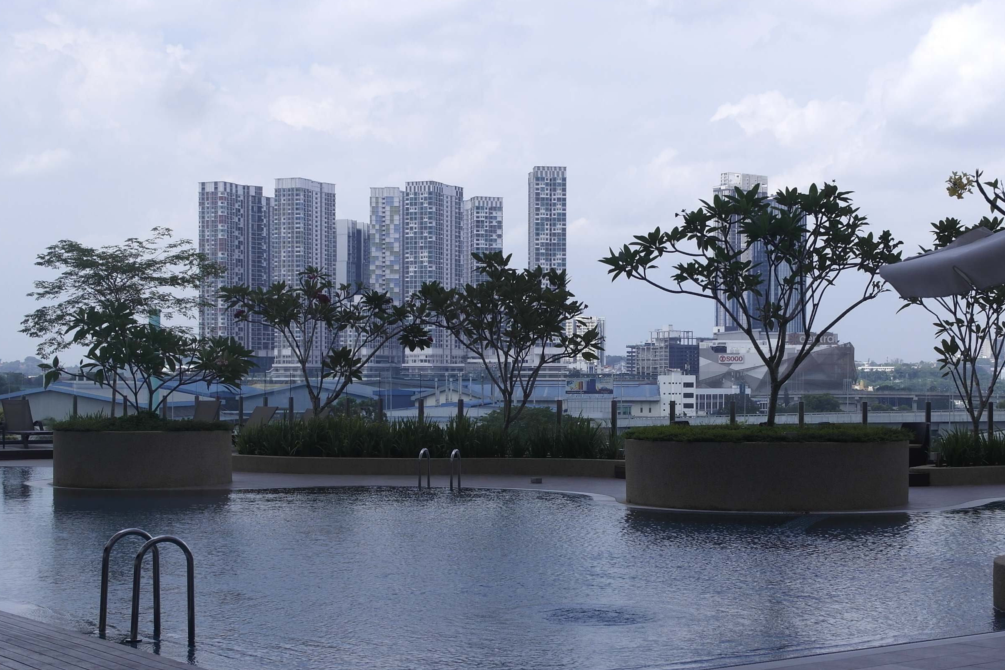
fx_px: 1619
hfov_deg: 34.4
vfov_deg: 23.3
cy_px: 401
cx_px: 604
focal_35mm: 58
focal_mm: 24
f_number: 6.3
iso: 100
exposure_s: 1/320
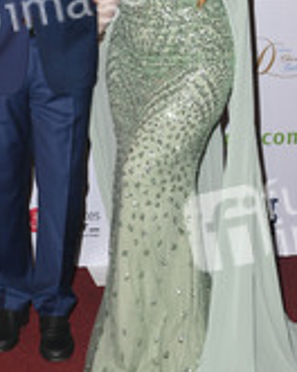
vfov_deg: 20.9
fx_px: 1000
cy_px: 106
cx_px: 94
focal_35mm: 91
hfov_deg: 16.8
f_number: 5.6
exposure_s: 1/200
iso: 640
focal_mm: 40
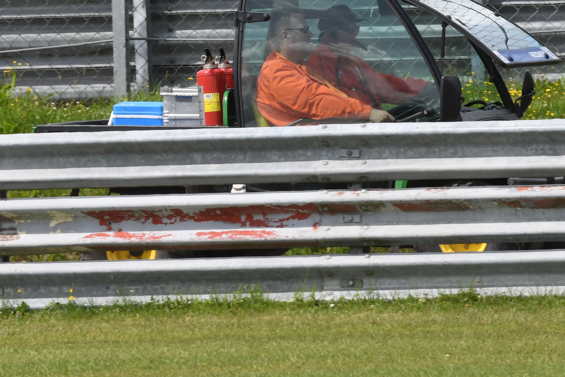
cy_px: 97
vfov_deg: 1.3
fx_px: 15990
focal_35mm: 1019
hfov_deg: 2.0
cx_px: -60
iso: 400
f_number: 13
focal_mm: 300
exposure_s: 1/500
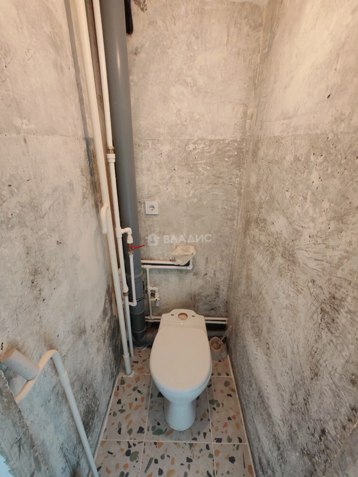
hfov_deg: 78.1
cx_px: 179
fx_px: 221
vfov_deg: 94.5
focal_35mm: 16
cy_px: 238
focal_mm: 1.96
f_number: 2.2
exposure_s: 1/33
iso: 500
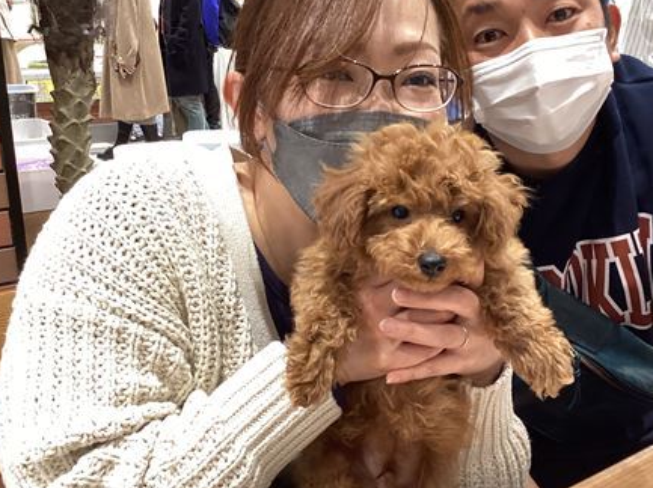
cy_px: 273
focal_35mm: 43
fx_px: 810
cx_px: 382
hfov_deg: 43.7
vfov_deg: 33.5
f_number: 2.4
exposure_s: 1/60
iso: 250
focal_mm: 3.3
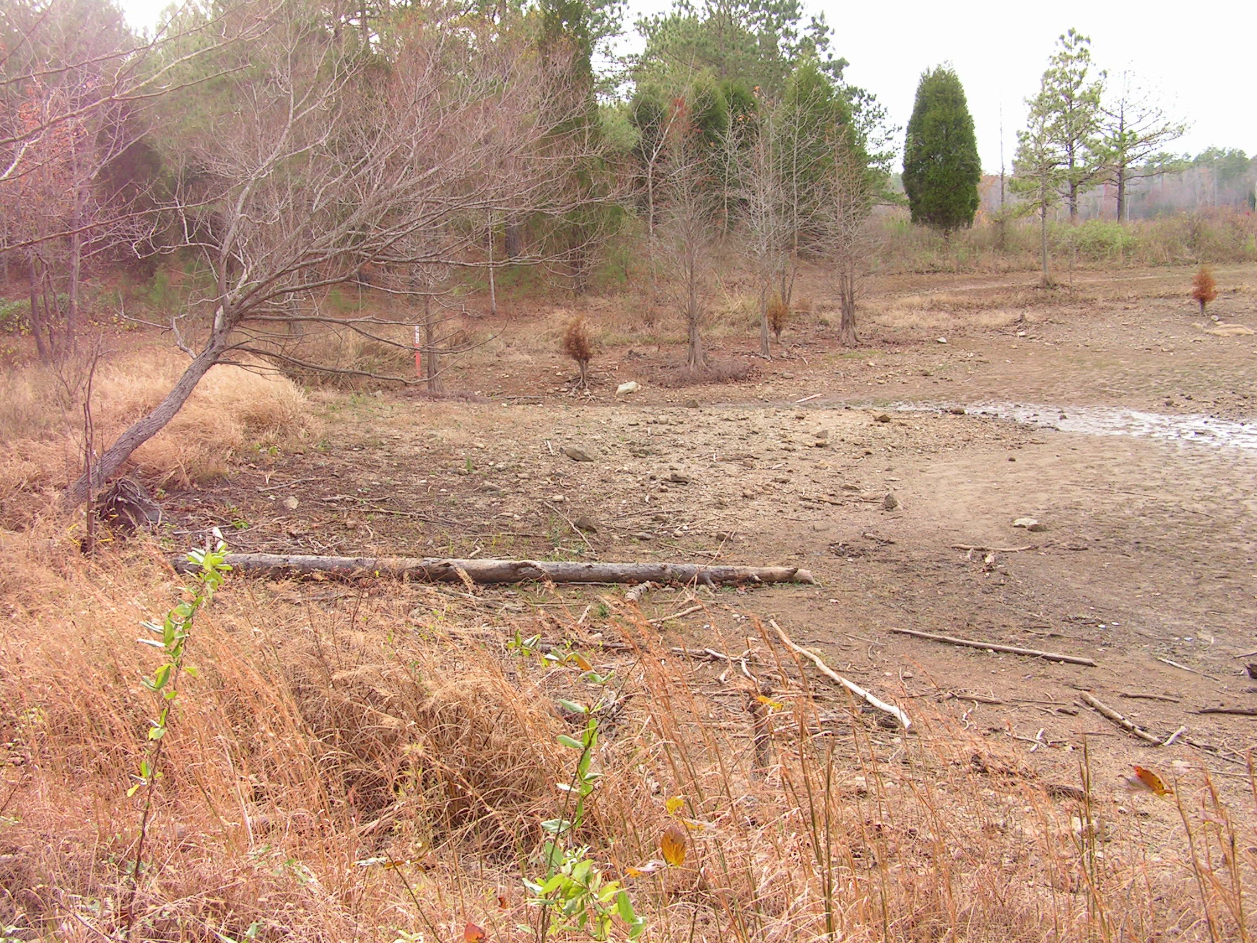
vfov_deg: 37.7
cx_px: 628
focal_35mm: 38
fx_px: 1380
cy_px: 472
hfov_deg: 49.0
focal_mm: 6.3
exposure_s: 1/40
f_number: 4
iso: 50
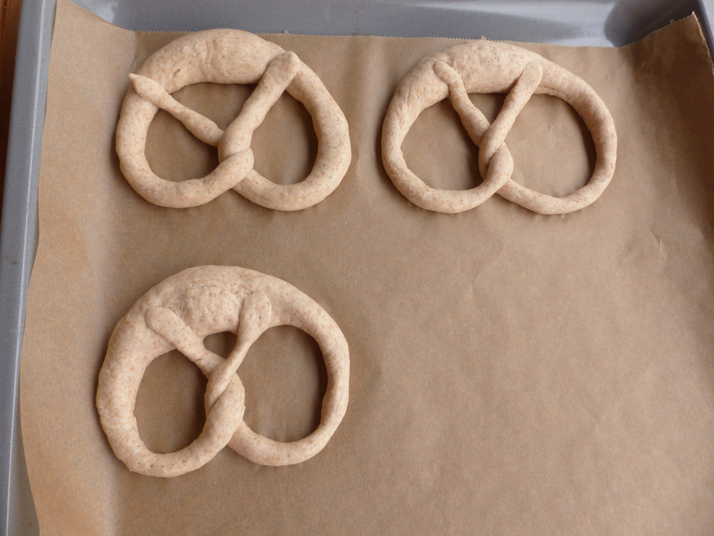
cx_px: 357
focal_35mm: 25
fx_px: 516
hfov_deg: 69.4
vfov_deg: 54.9
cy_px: 268
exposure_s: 1/60
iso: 100
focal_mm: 4.5
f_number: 2.8
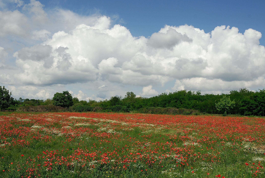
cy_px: 93
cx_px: 149
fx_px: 229
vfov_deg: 42.4
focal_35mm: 31
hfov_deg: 60.0
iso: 100
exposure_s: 1/250
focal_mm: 18
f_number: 9
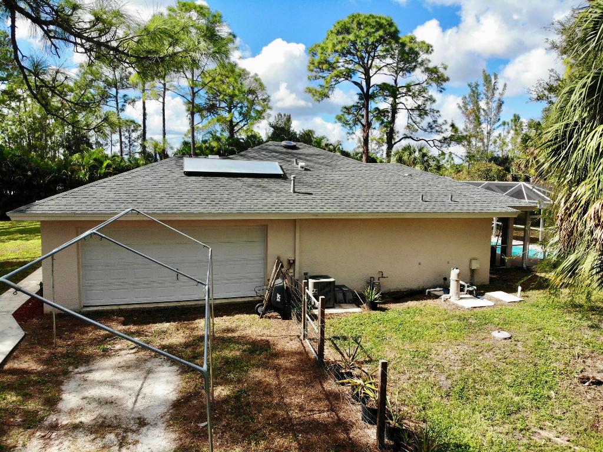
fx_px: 418
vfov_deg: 56.8
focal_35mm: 24
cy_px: 226
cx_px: 302
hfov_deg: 71.6
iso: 100
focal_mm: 4.5
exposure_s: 1/760
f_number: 2.8
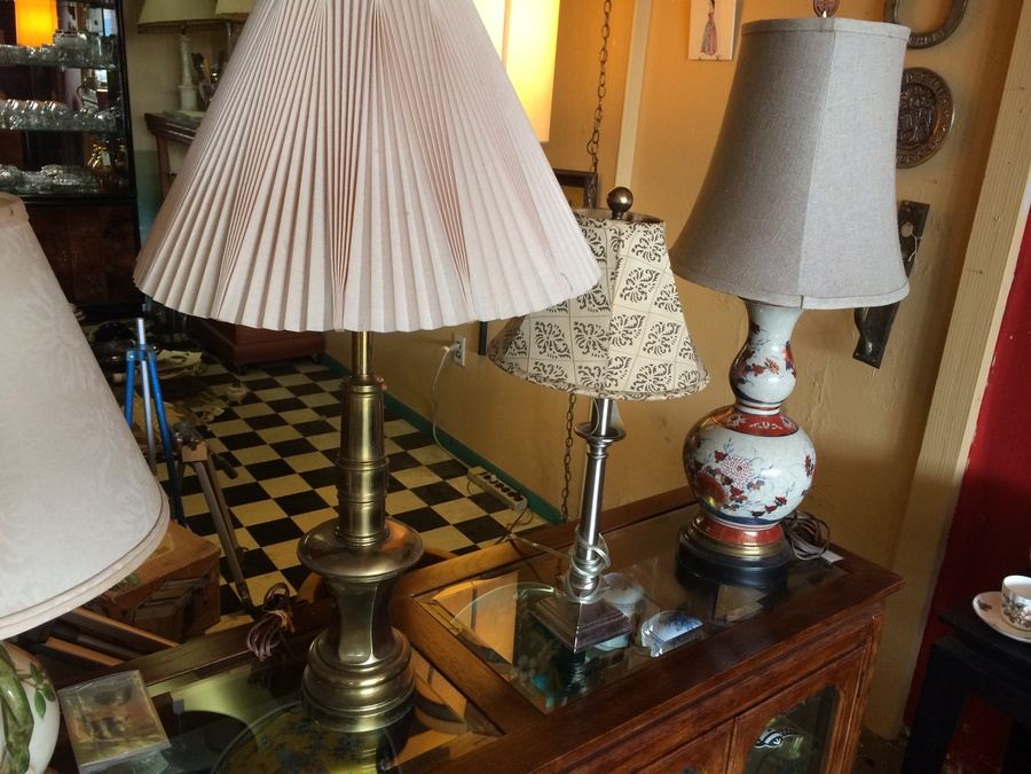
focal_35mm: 30
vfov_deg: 46.8
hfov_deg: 60.0
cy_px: 387
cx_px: 516
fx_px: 894
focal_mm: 4.12
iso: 64
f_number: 2.2
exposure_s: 1/30
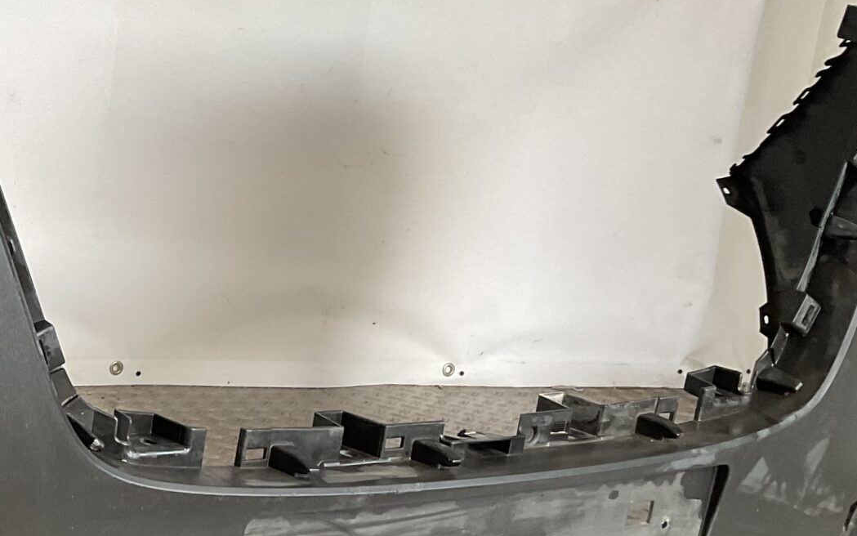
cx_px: -26
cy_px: 466
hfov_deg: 25.9
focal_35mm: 75
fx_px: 1752
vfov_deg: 17.2
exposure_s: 1/50
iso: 64
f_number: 1.8
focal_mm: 3
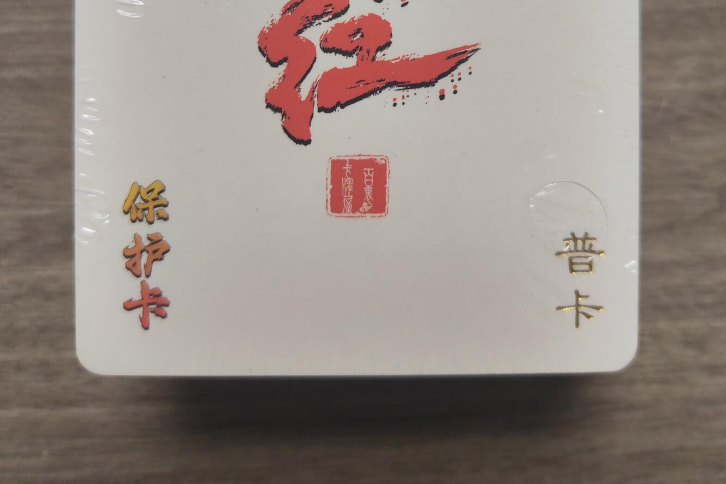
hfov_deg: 50.7
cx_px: 359
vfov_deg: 32.5
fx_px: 766
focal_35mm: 38
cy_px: 13
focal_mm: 5.53
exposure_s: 1/100
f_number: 1.8
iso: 50
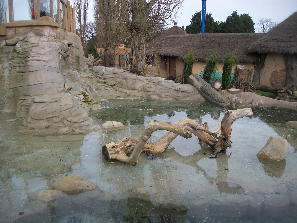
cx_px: 148
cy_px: 112
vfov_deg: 44.2
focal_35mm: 32
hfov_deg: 56.8
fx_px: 275
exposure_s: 1/640
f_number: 2.9
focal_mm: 5.7
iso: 80
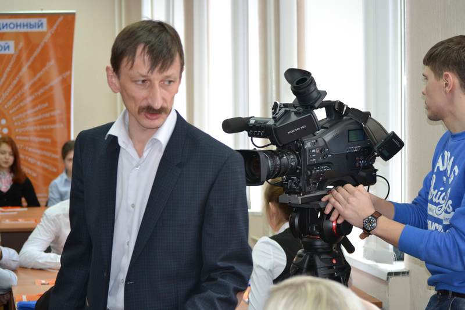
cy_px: 155
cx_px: 232
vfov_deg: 16.5
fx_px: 1065
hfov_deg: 24.6
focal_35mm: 82
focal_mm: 55
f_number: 4
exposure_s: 1/60
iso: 900
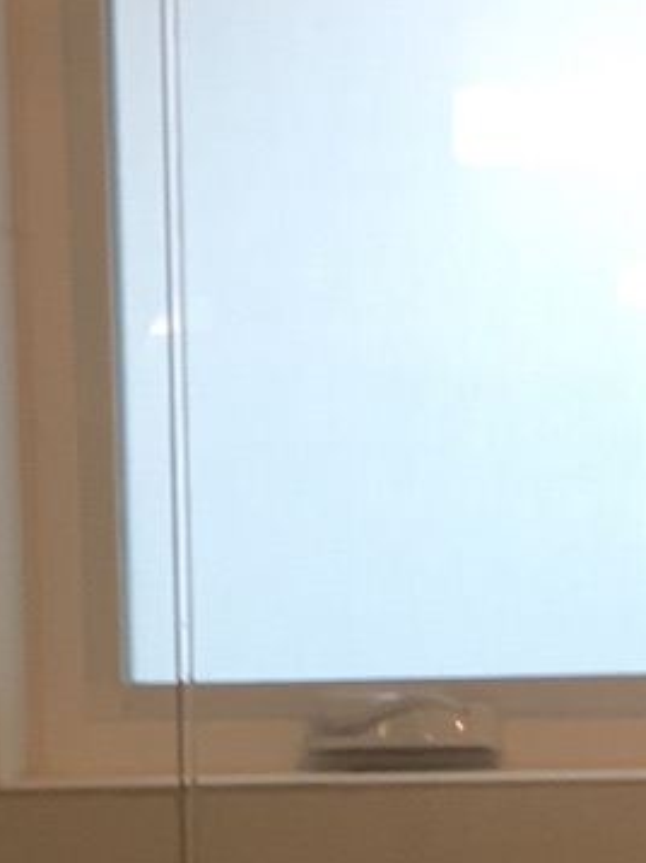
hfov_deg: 8.9
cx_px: 328
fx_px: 4135
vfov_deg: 11.4
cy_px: 1328
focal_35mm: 166
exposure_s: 1/60
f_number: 2.2
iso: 32
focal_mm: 4.15
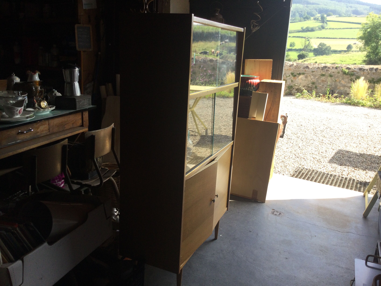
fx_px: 341
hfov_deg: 58.4
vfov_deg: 45.4
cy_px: 143
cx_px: 190
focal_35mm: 31
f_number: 2.4
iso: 25
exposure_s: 1/150
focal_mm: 3.3
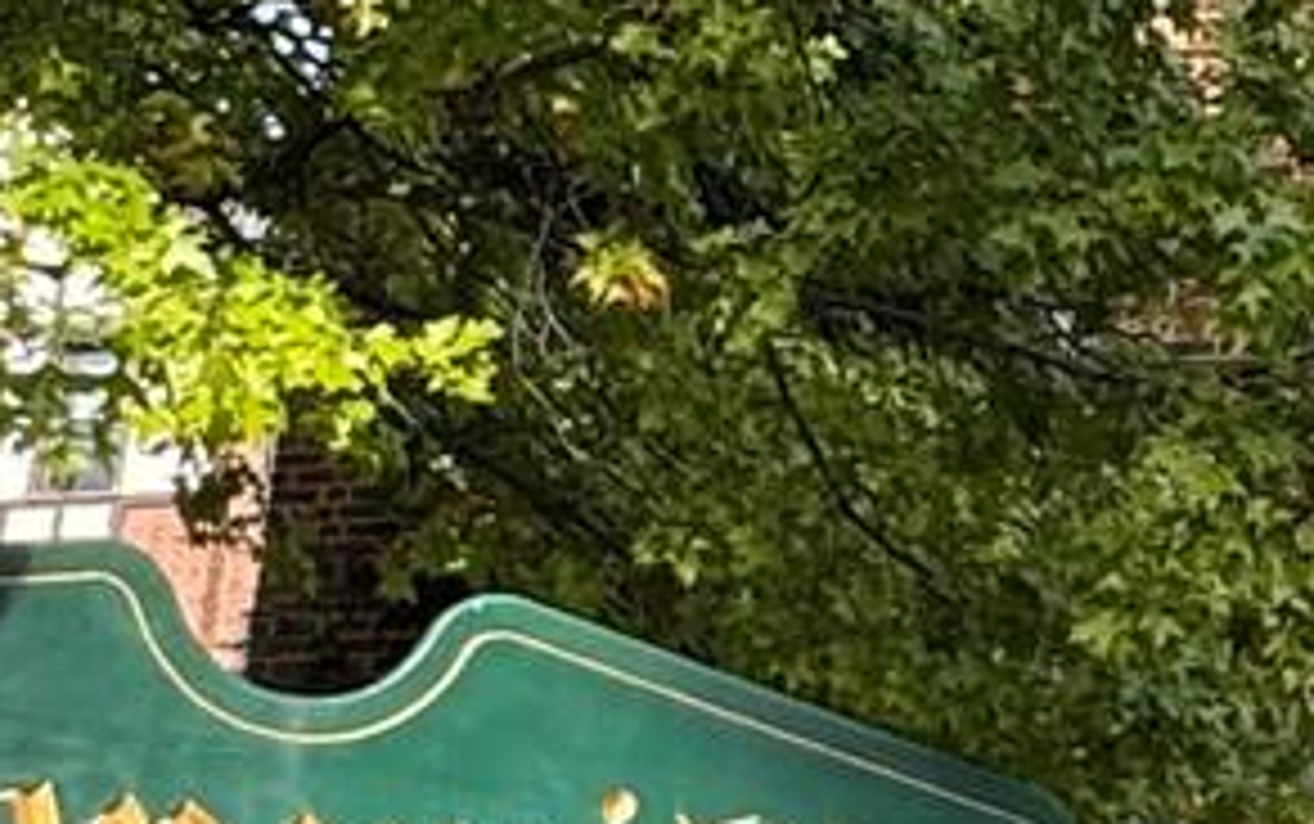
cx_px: 1539
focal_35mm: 104
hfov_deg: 19.0
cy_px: 347
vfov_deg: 12.6
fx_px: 3727
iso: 40
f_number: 2.2
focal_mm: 2.22
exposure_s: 1/228
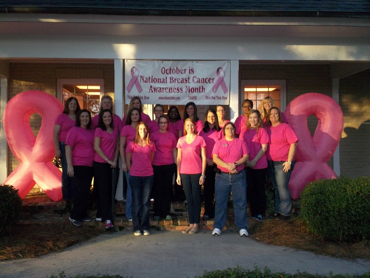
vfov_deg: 37.7
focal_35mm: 38
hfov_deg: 49.0
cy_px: 139
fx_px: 406
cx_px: 185
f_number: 4.5
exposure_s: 1/125
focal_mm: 6.3
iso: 160
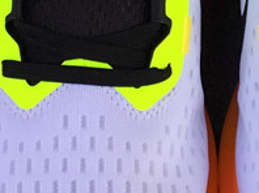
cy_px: -6
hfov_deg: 13.9
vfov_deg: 10.4
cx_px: 213
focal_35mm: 141
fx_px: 1054
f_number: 2.4
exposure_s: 1/216
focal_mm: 3.3
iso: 25
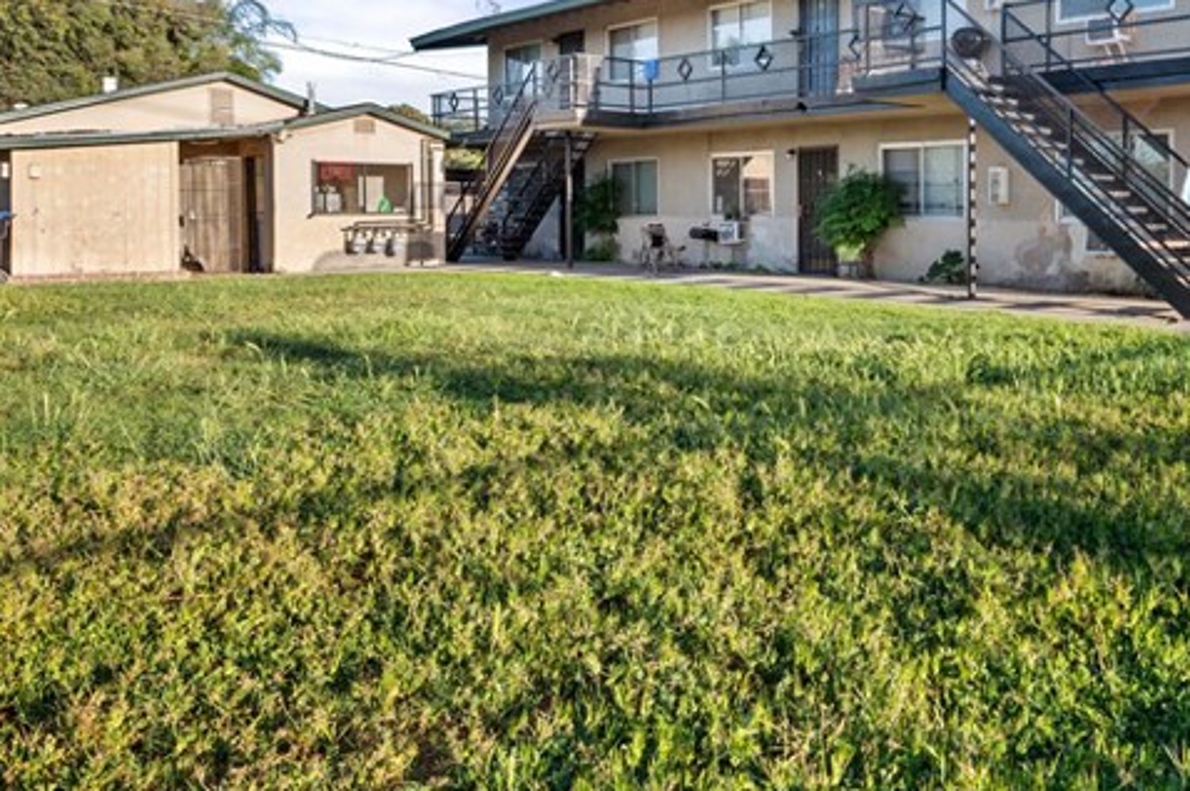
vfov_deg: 42.6
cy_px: 230
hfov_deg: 55.0
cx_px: 1041
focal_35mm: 30
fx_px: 991
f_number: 9
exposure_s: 1/50
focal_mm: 14
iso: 250
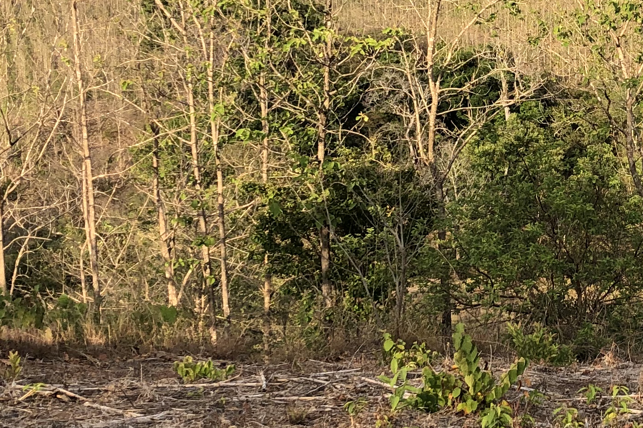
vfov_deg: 16.2
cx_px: 673
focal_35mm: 84
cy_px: 89
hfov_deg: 23.0
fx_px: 1500
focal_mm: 4
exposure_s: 1/585
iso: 20
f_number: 1.8
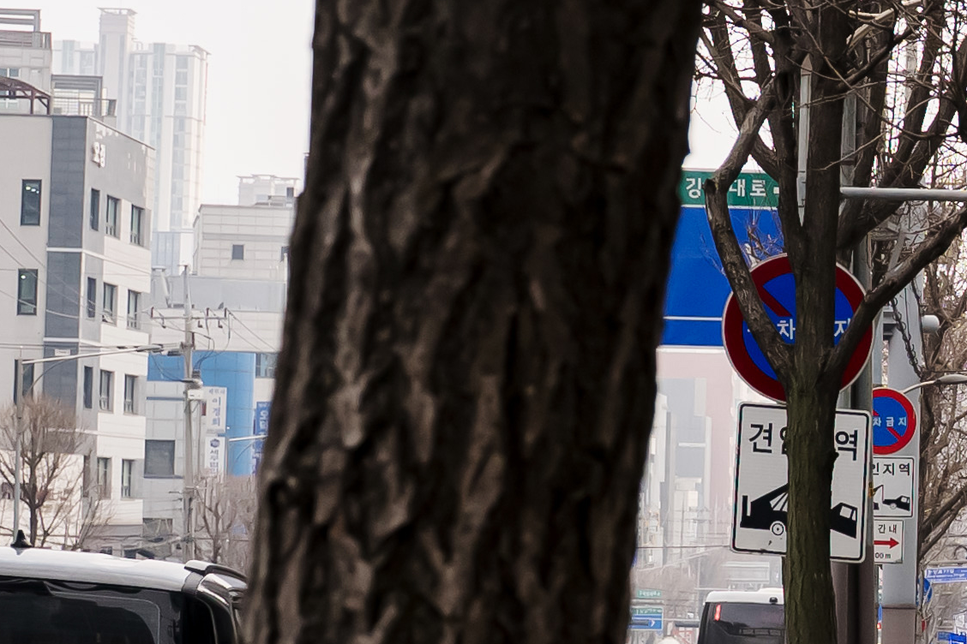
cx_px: 1782
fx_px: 3921
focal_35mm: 146
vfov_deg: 9.4
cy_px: 253
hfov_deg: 12.7
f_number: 4
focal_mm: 28
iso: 400
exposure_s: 1/1250
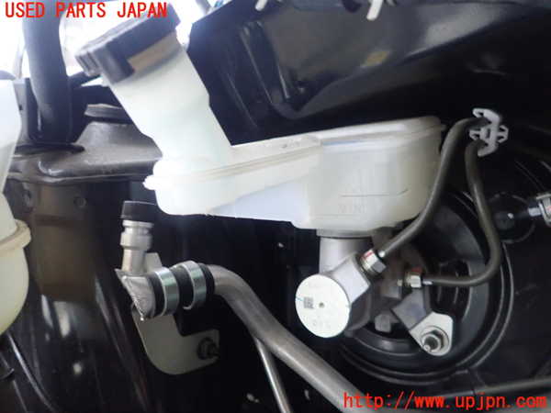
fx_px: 398
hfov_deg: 69.4
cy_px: 206
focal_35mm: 25
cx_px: 276
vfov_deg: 54.9
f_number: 2
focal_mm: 4.5
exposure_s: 1/30
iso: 800
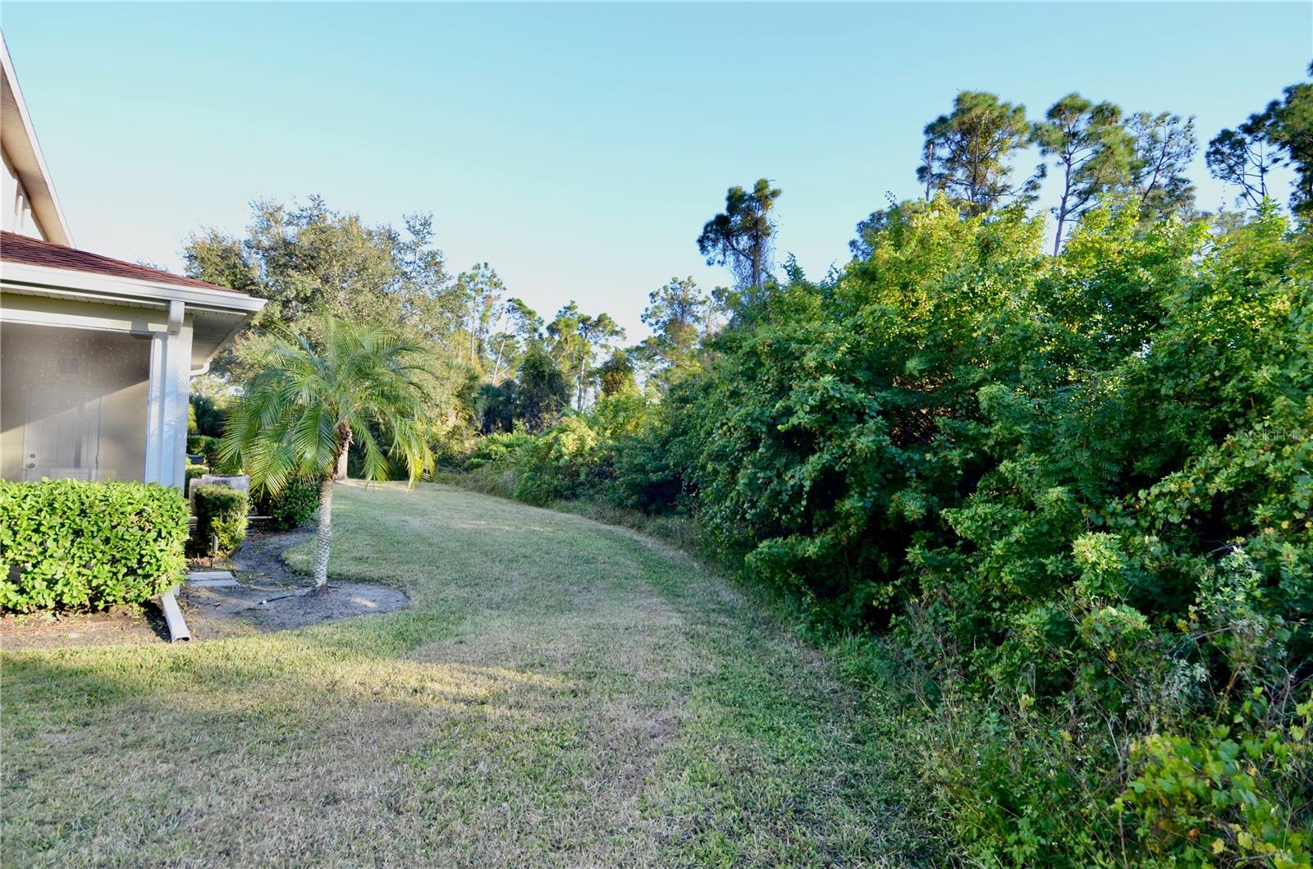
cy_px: 434
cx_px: 656
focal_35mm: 18
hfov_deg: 90.1
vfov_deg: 67.1
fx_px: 655
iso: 200
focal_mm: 12
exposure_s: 1/160
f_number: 6.3
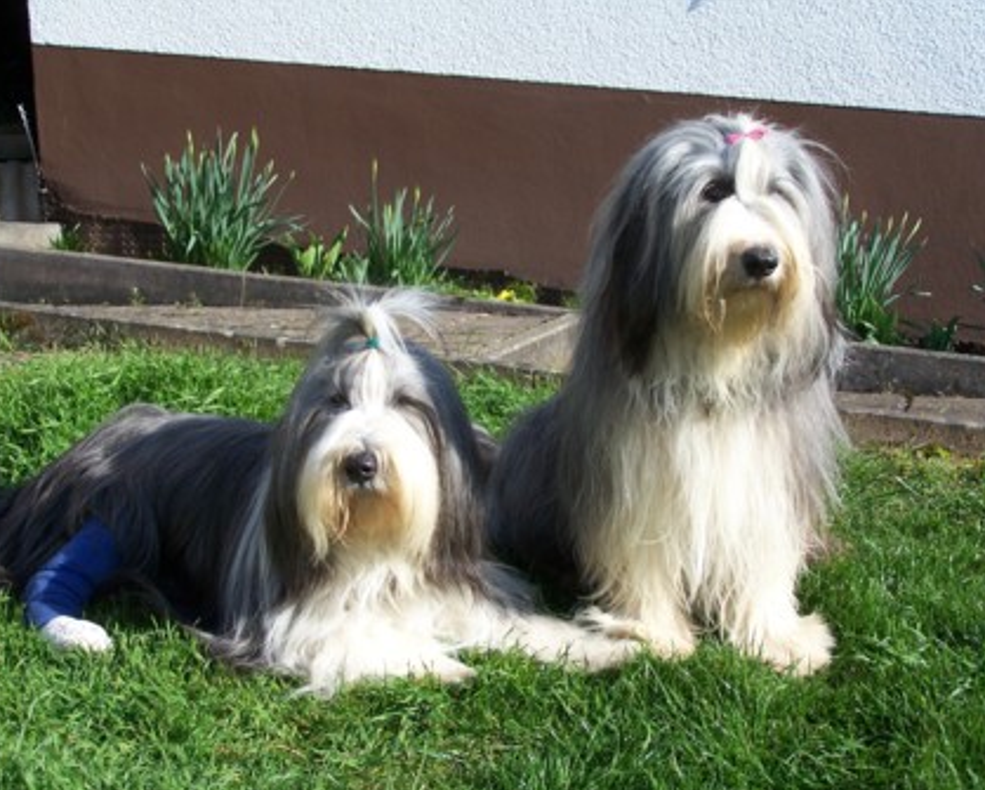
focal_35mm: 62
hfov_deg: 30.5
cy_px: 396
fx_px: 1809
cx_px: 500
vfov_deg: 24.6
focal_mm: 9.8
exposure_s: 1/640
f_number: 3.1
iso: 80
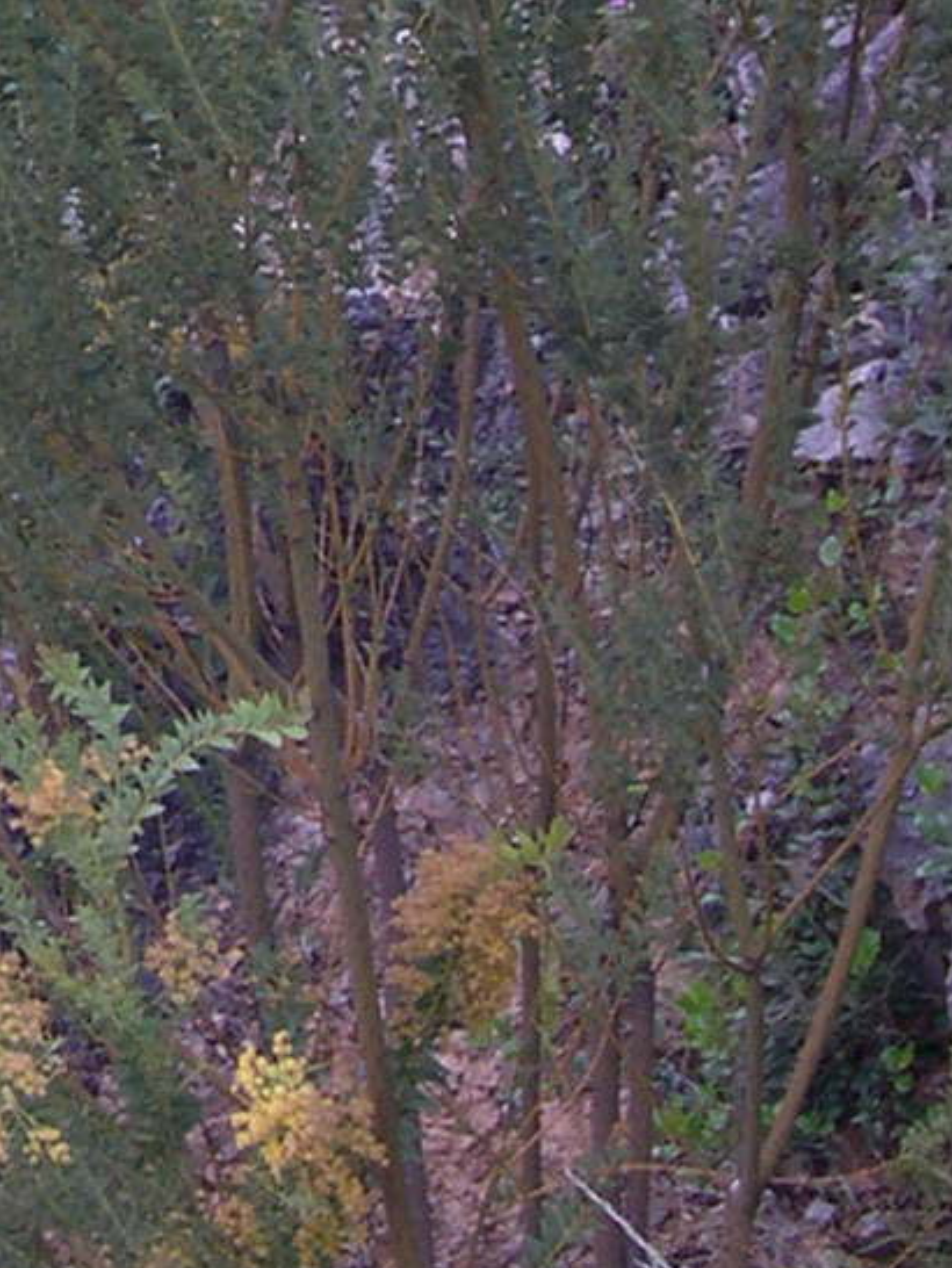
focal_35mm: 158
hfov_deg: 9.2
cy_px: -337
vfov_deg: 12.2
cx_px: -404
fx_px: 5789
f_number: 2.8
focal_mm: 8
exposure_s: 1/60
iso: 100
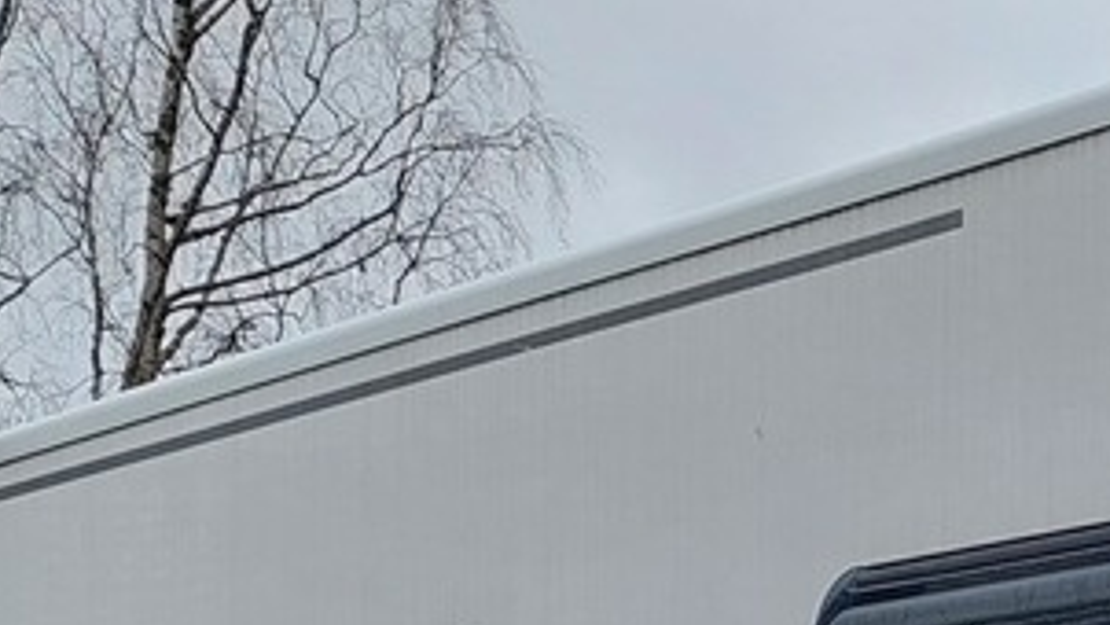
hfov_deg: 14.9
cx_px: 1812
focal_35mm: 130
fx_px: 3827
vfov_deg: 8.8
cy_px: 1272
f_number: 1.8
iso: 40
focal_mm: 5.23
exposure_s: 1/205
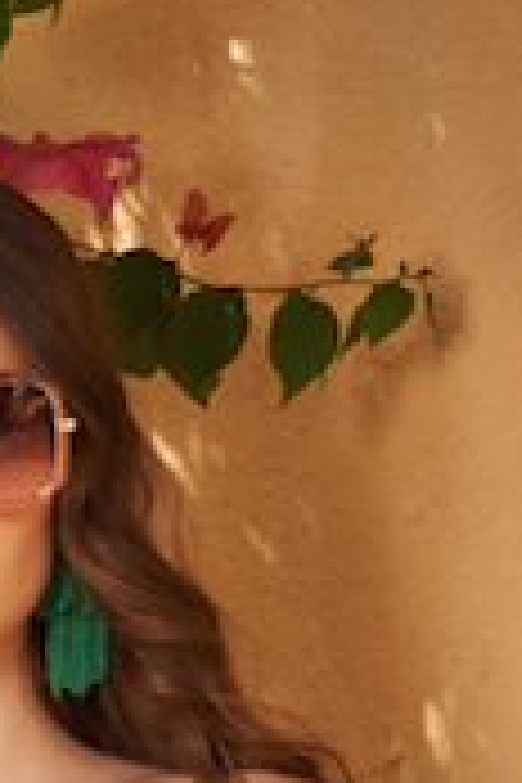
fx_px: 6046
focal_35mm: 278
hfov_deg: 4.9
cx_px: 4
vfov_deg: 6.9
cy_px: 1971
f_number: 2.8
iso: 64
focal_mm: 31
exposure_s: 1/800
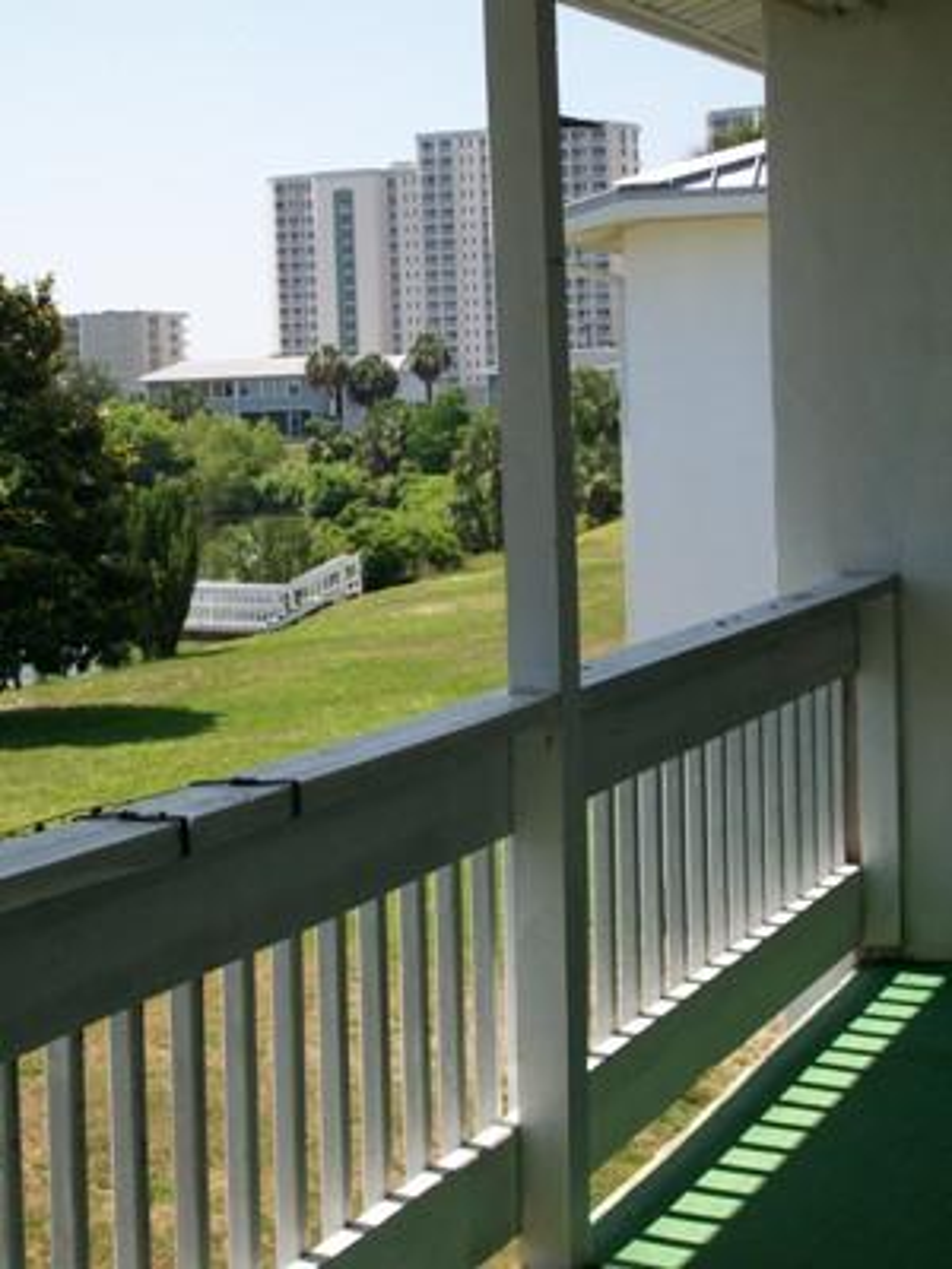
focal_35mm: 70
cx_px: 476
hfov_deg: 21.0
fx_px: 2567
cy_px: 634
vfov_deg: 27.8
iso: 64
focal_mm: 11.6
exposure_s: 1/640
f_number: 3.8
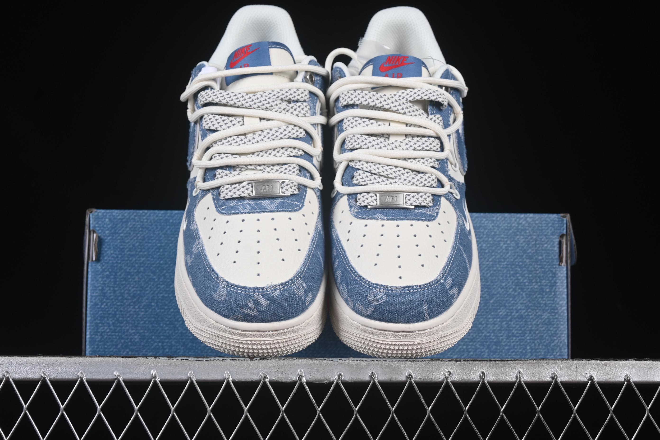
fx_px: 1375
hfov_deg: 27.0
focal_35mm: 75
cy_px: 220
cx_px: 330
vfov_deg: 18.2
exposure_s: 1/80
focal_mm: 50
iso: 160
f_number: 8
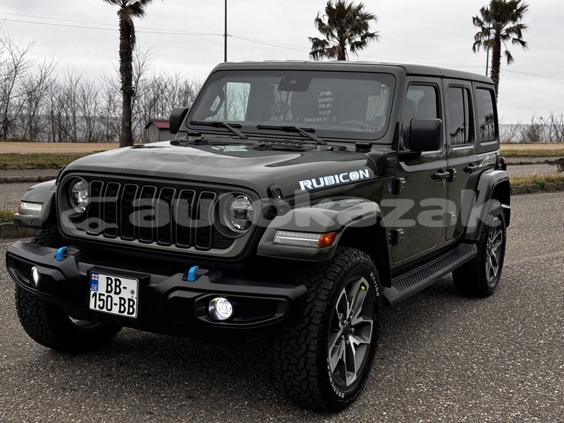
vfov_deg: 30.3
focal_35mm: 48
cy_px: 212
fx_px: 782
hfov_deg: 39.7
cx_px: 282
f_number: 1.78
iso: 64
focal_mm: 6.76
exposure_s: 1/621
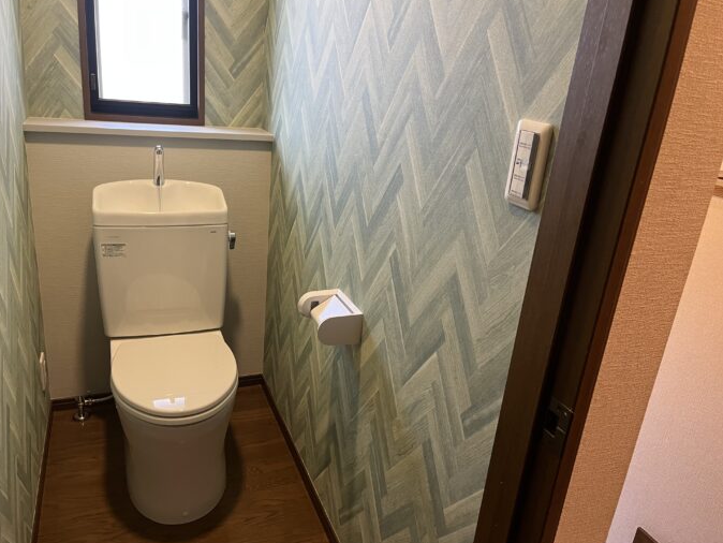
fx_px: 564
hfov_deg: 65.3
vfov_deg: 51.4
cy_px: 274
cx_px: 351
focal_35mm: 27
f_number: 1.6
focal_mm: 5.1
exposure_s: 1/50
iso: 160
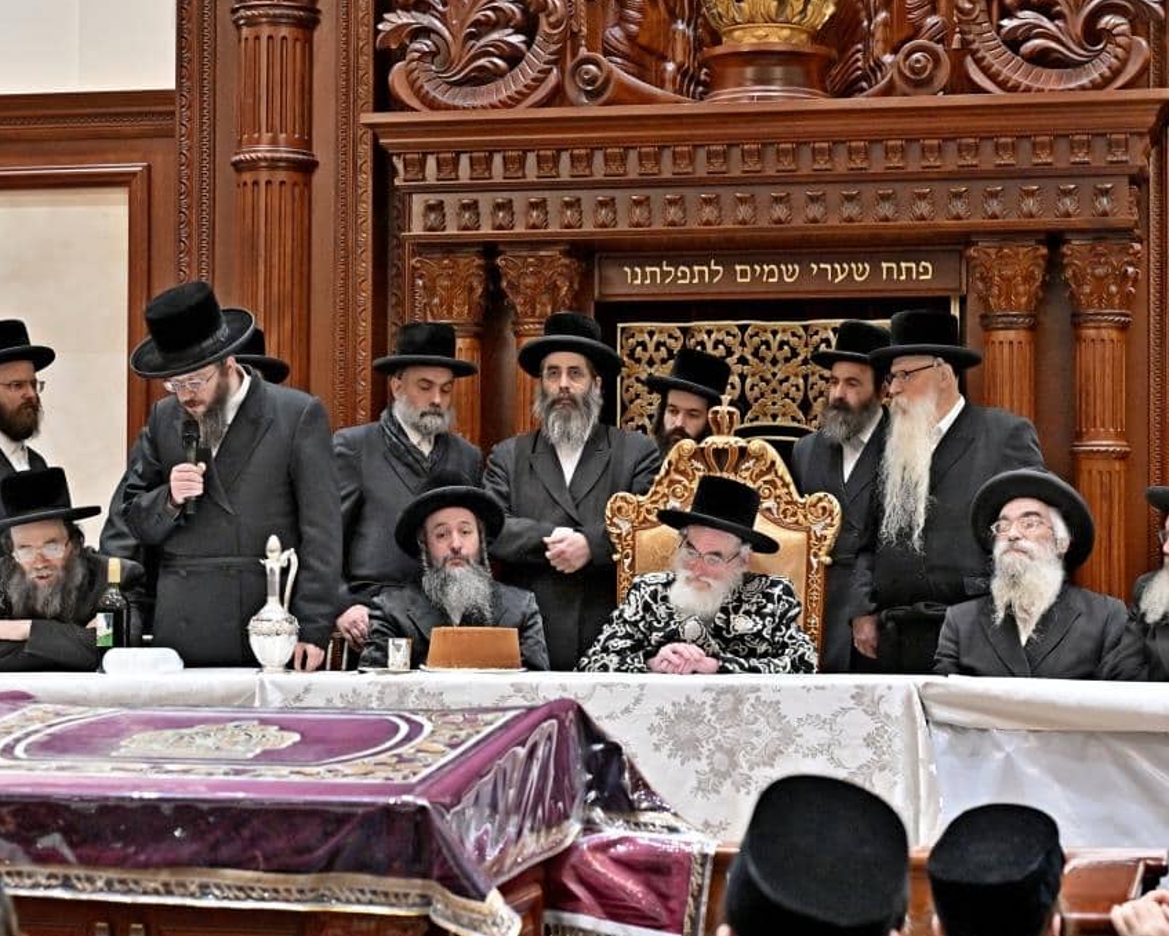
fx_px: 2630
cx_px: 661
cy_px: 467
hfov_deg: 25.0
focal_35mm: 76
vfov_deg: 20.2
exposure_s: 1/250
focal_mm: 45
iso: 1250
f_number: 4
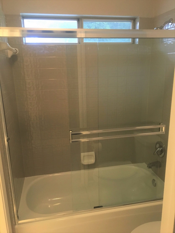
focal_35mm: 29
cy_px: 116
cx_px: 88
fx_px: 195
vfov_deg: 61.7
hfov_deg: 48.2
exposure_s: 1/30
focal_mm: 4.15
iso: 200
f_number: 2.2
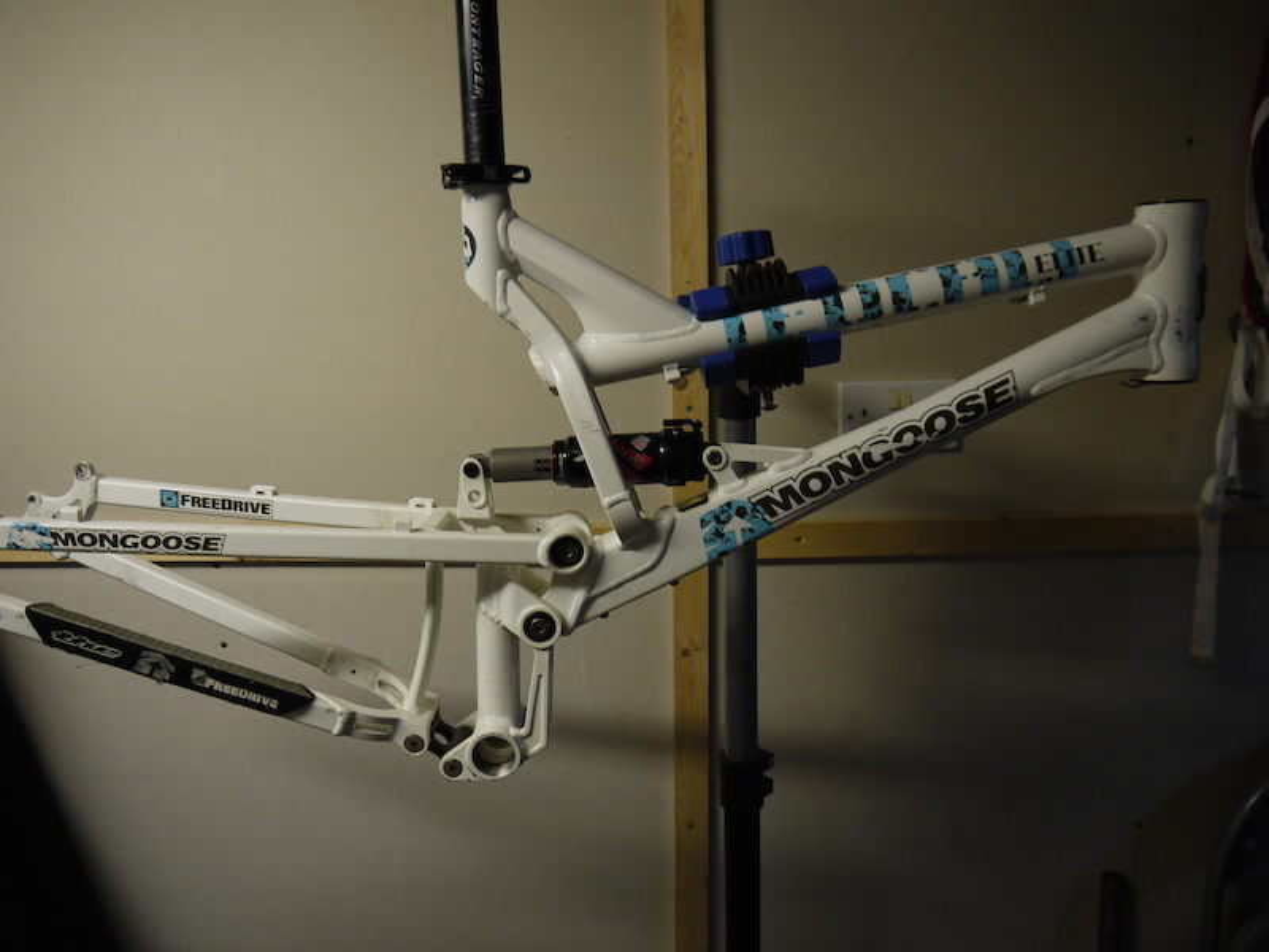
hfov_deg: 63.4
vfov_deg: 49.7
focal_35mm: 28
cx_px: 634
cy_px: 476
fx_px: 1026
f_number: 3.5
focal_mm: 14
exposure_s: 1/40
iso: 200
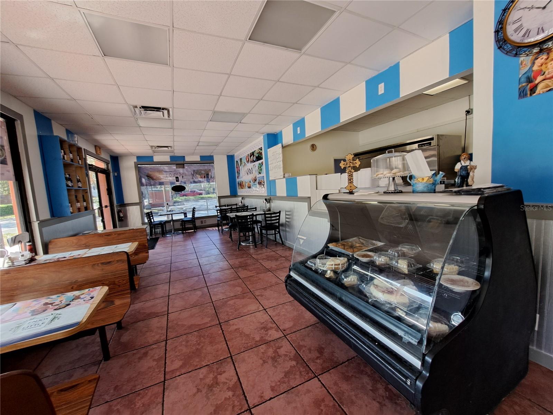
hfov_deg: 106.2
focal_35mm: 13
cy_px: 208
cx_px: 276
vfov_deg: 89.9
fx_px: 208
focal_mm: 1.74
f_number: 2.2
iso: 100
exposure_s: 1/40
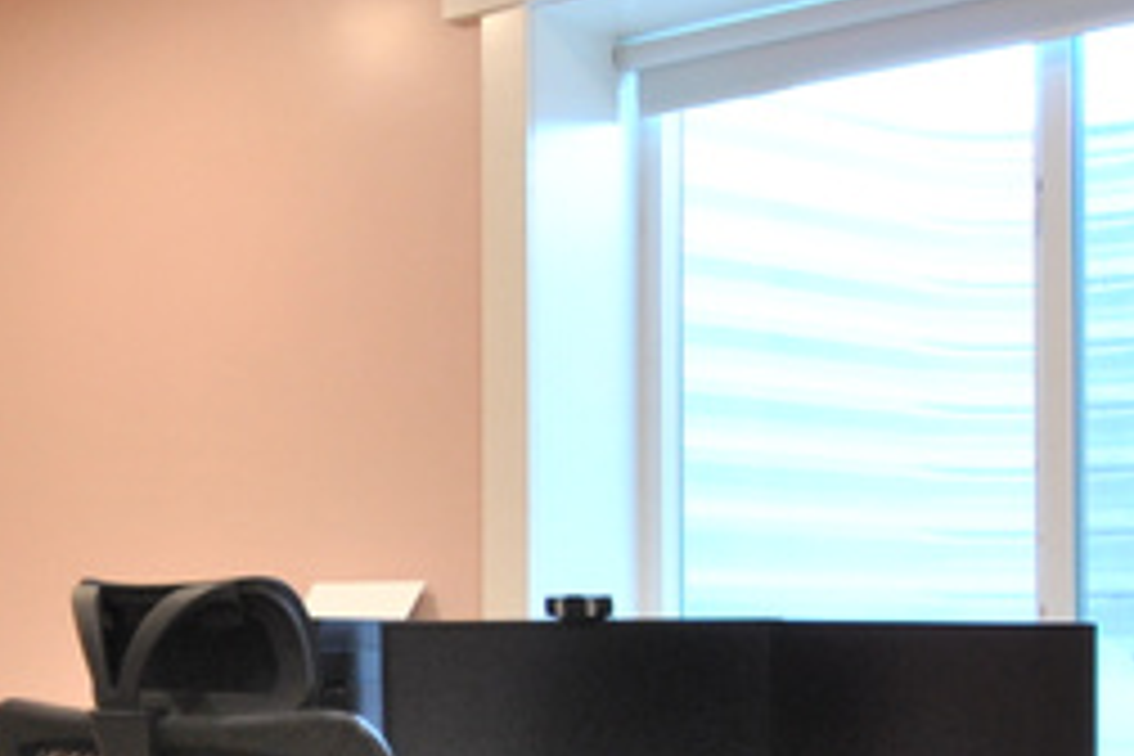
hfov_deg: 31.5
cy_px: 623
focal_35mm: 61
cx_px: 140
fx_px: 1921
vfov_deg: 21.9
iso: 200
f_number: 3.5
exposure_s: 1/30
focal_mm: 10
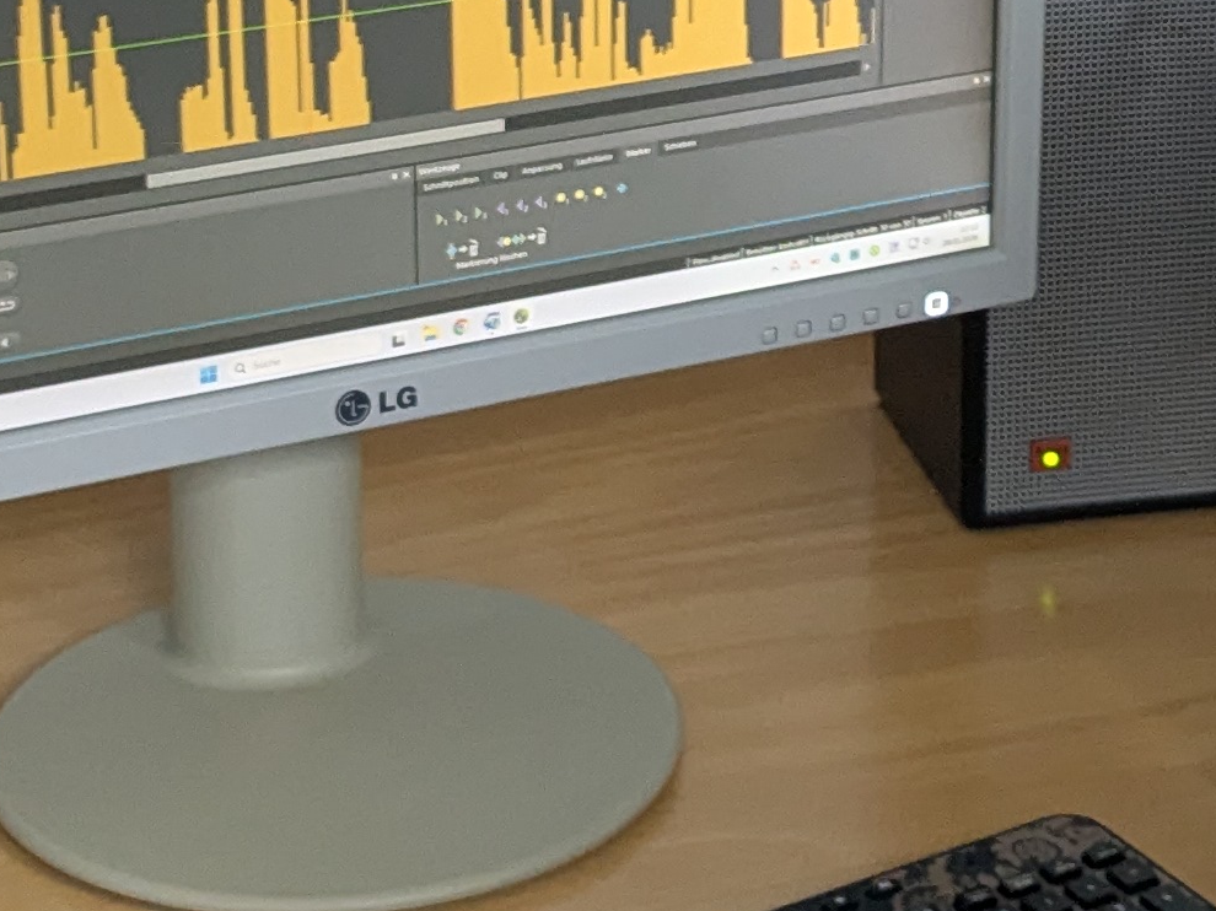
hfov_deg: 17.9
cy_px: 15
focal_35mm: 110
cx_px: 790
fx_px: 3863
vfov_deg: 13.3
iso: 575
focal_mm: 4.38
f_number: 1.73
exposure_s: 1/50
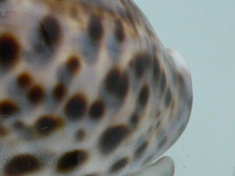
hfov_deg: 20.0
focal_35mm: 92
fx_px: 624
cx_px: -46
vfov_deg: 16.0
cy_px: 50
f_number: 2.8
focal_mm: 4.6
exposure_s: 1/50
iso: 200
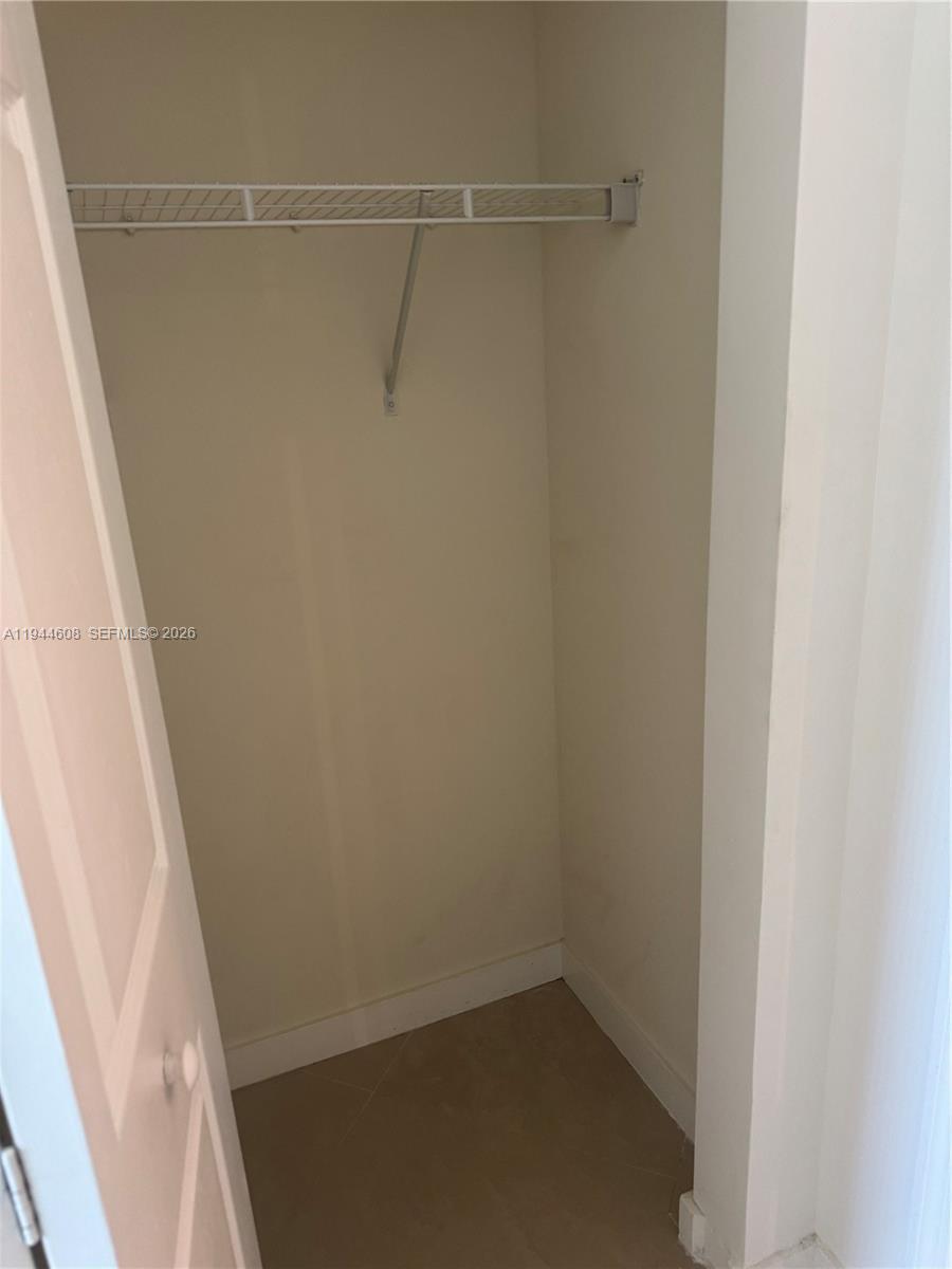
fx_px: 880
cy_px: 634
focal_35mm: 24
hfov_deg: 56.8
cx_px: 476
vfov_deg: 71.6
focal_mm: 6.76
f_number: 1.78
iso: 250
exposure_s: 1/60
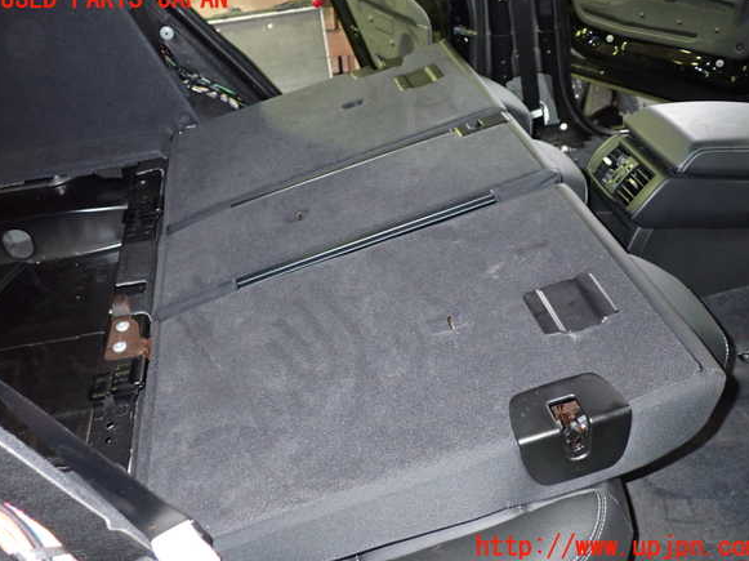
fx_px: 670
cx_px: 380
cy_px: 273
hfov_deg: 58.4
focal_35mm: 31
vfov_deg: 45.4
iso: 800
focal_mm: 5.4
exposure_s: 1/30
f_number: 2.3
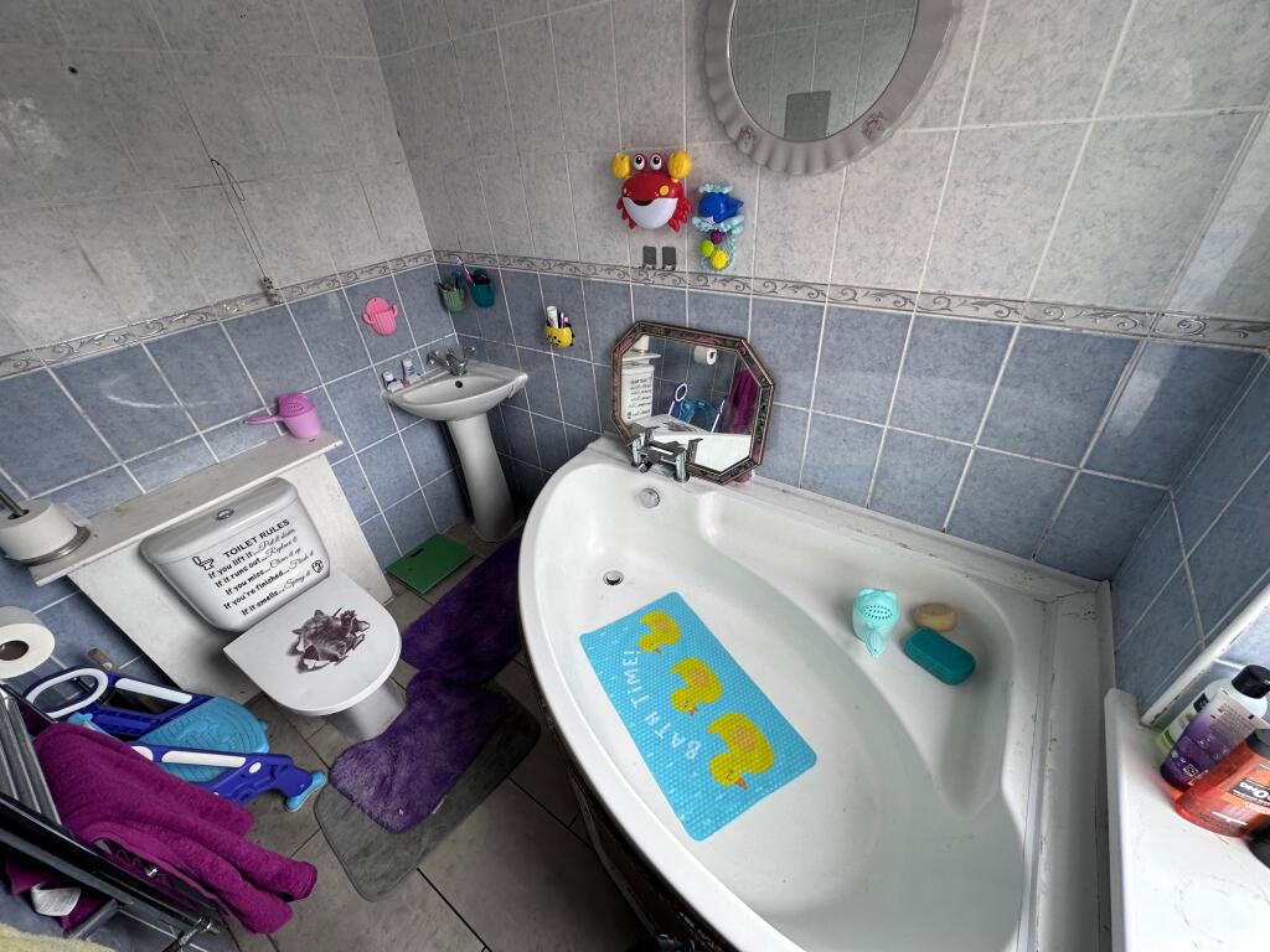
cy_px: 476
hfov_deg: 102.1
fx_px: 514
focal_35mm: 14
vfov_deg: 85.7
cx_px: 635
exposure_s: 1/99
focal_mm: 2.22
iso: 50
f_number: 2.2
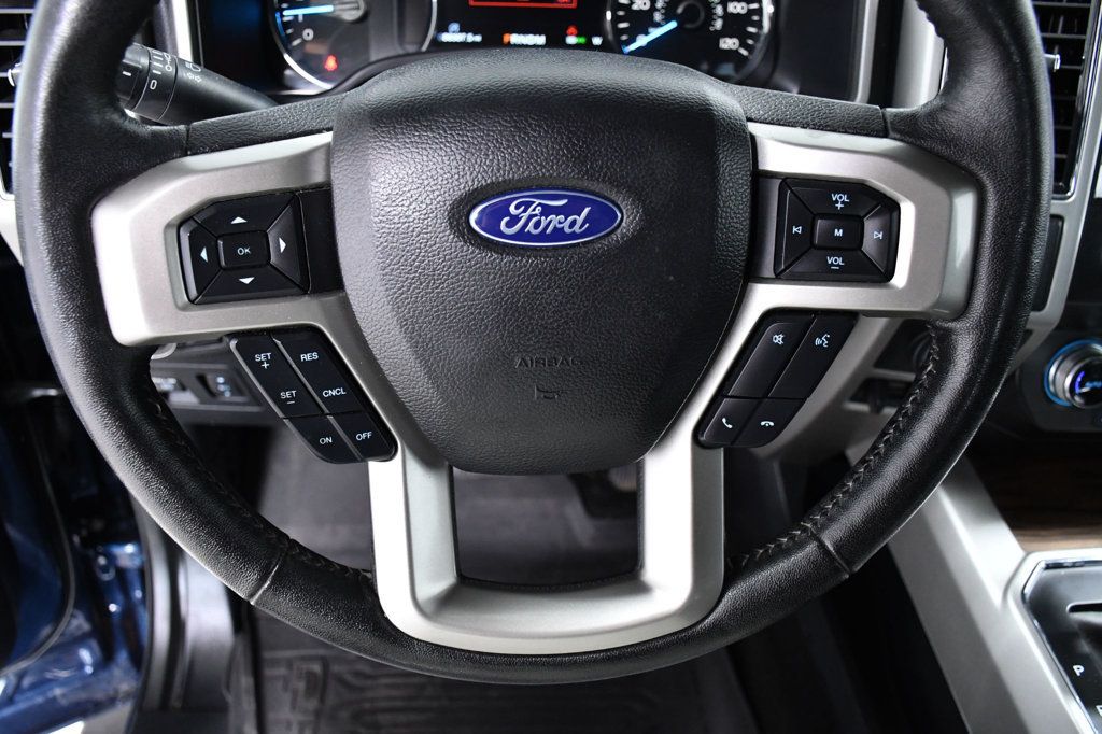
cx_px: 551
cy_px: 367
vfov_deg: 43.6
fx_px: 918
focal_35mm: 30
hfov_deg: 61.9
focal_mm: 20
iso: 2500
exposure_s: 1/60
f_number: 4
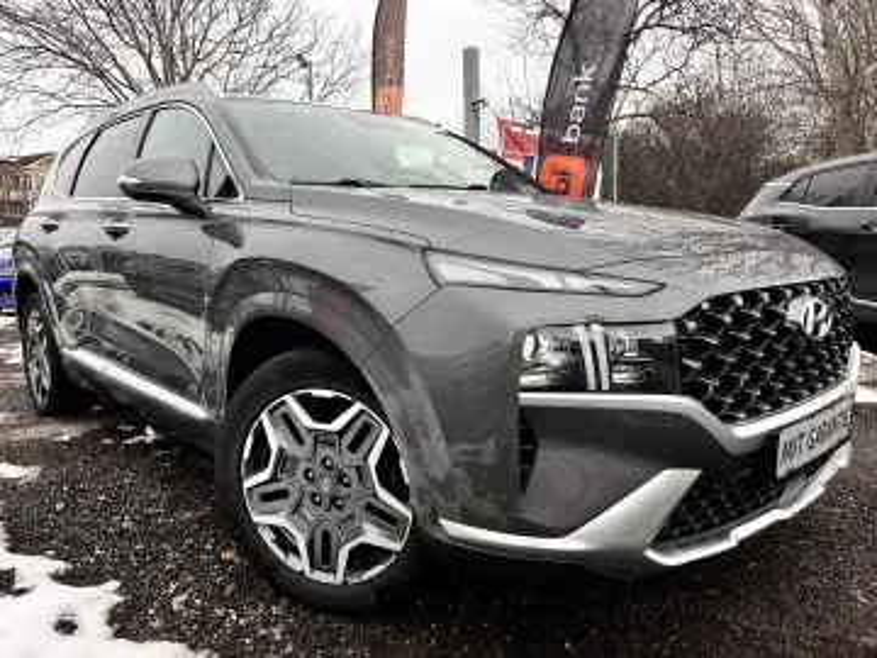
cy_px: 329
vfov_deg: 53.1
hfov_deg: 67.3
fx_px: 659
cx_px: 438
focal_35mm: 26
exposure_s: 1/668
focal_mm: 5.1
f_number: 1.6
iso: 50
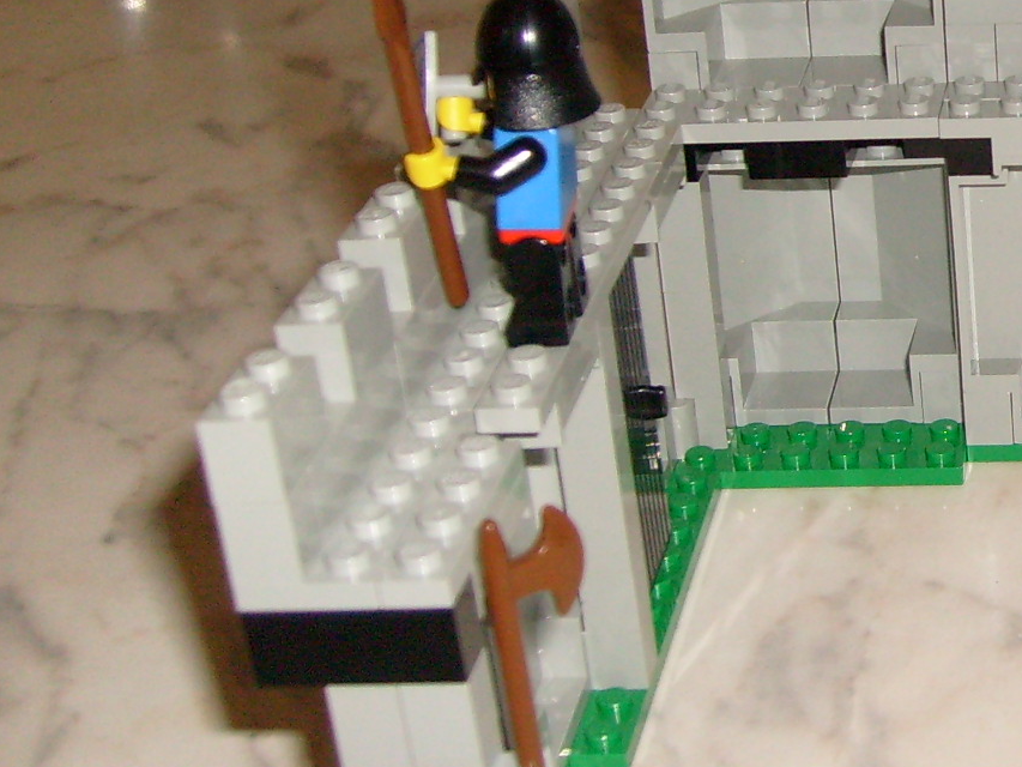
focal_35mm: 84
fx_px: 2480
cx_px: 1201
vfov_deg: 17.5
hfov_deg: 21.7
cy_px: 171
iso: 100
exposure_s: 1/45
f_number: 2.8
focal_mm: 5.8
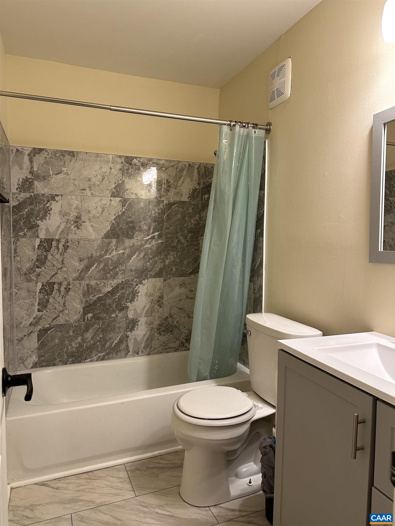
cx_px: 198
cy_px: 263
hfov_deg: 56.8
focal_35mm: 24
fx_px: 365
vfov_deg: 71.6
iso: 200
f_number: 1.78
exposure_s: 1/120
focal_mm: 6.86
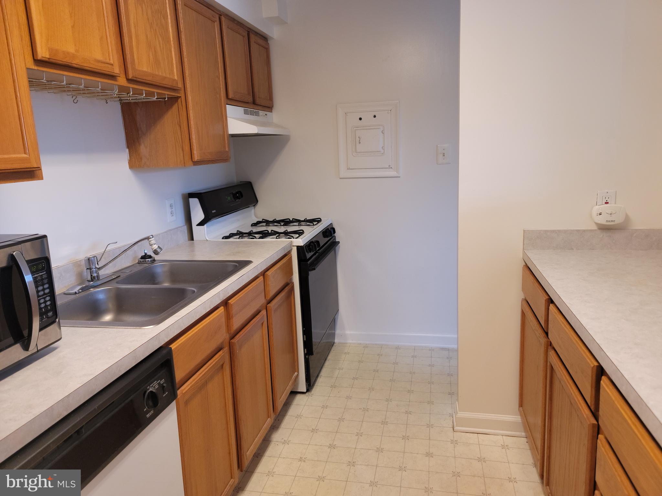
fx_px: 478
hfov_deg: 69.4
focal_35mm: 25
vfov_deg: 54.9
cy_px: 248
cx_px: 331
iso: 80
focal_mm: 7
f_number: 1.8
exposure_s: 1/60
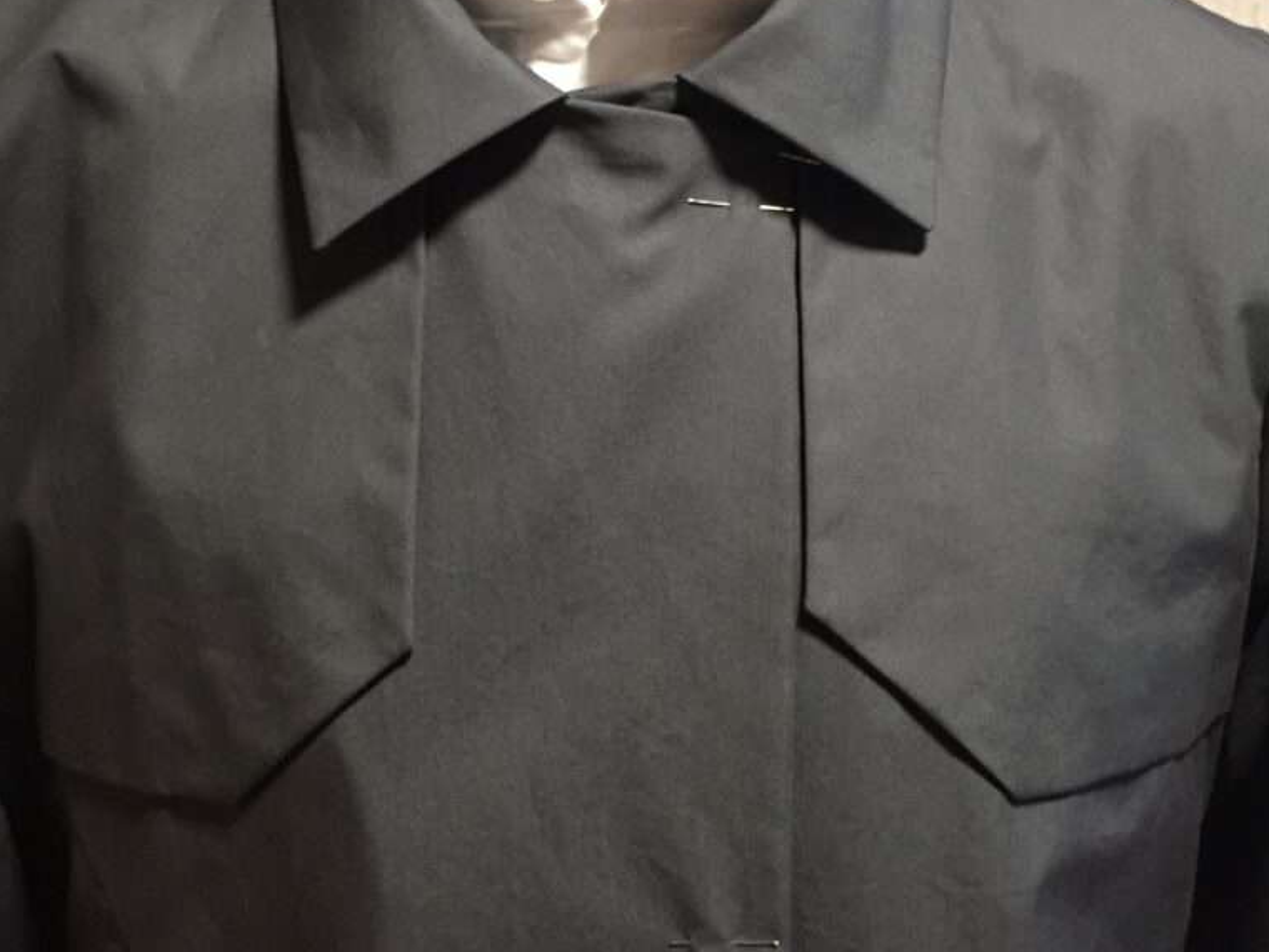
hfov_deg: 47.9
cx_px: 637
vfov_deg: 36.5
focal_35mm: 39
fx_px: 1430
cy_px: 325
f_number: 2.2
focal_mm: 4.15
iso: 250
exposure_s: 1/33
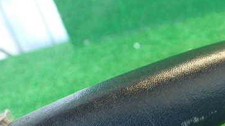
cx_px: 171
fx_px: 340
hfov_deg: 35.7
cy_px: 115
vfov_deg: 20.6
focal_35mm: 57
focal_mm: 5.79
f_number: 2.4
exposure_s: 1/30
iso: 320
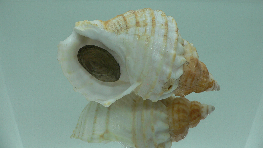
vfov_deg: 30.4
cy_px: 64
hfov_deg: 51.6
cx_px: 133
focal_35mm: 39
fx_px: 272
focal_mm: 4.6
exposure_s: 1/80
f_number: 2.8
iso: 80
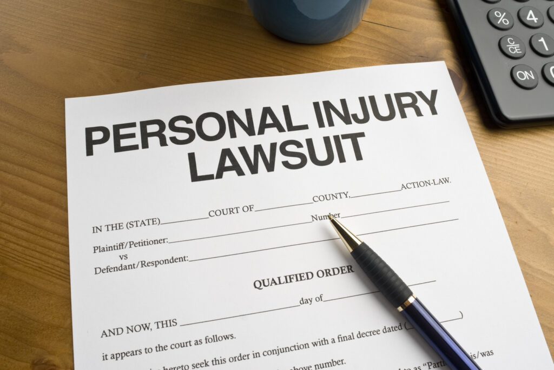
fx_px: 462
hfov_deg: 61.9
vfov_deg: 43.7
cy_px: 185
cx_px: 277
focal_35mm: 30
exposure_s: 1/80
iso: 100
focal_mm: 20
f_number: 11
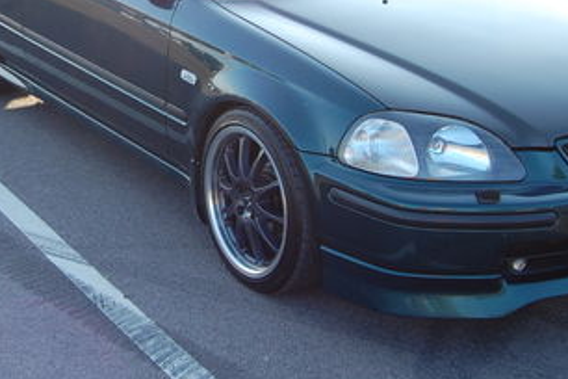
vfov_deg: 18.6
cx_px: 130
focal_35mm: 72
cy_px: 50
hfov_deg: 27.6
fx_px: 1137
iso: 200
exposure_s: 1/125
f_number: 5.6
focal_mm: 23
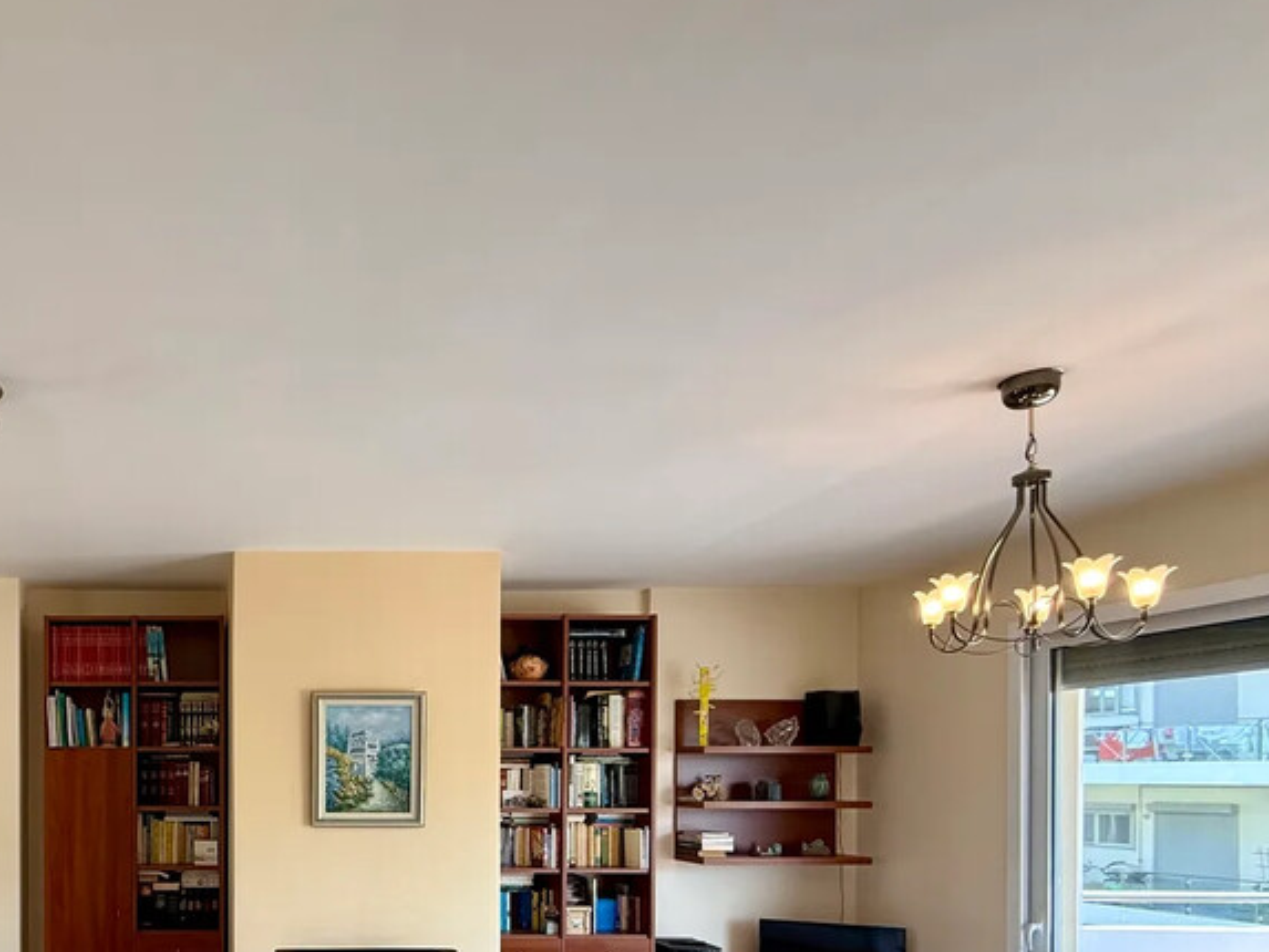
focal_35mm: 25
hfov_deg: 61.6
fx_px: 917
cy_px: 782
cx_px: 197
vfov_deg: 51.0
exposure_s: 1/100
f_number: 2.2
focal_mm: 2.22
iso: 160
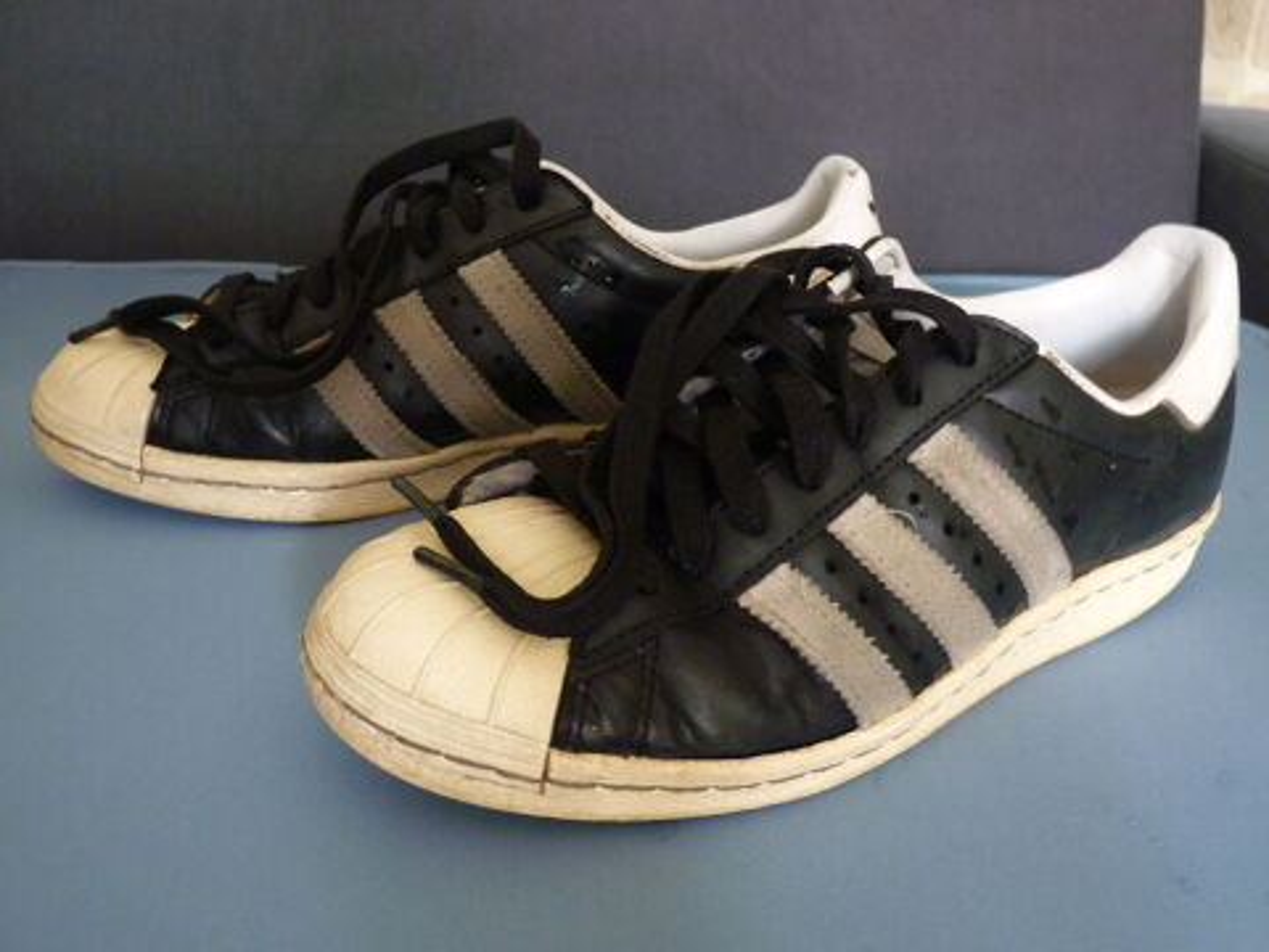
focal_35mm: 33
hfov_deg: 55.4
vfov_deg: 42.9
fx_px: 1210
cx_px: 634
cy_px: 476
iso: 400
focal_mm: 5.9
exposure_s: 1/6
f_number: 3
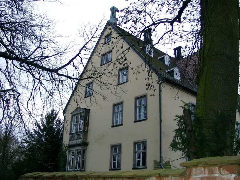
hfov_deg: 49.0
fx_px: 263
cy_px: 90
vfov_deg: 37.7
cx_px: 120
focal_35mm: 38
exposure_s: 1/116
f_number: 2.3
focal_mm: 8.02
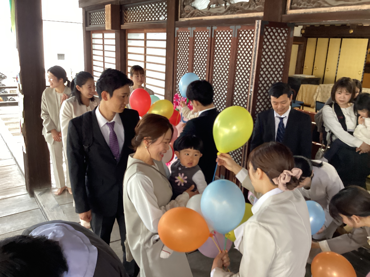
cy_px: 138
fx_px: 331
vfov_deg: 45.4
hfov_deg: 58.4
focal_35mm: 31
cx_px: 185
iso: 320
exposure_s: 1/50
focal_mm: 3.3
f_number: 2.4
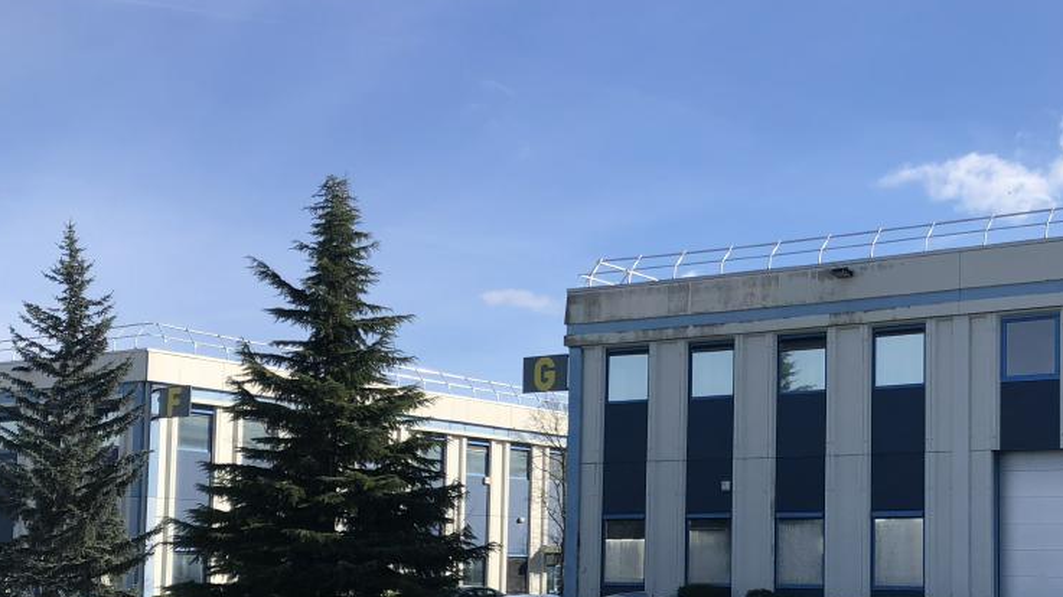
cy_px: 473
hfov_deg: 38.2
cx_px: 795
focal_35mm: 53
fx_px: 1493
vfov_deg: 22.3
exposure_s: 1/1919
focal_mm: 3.99
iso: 20
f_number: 1.8
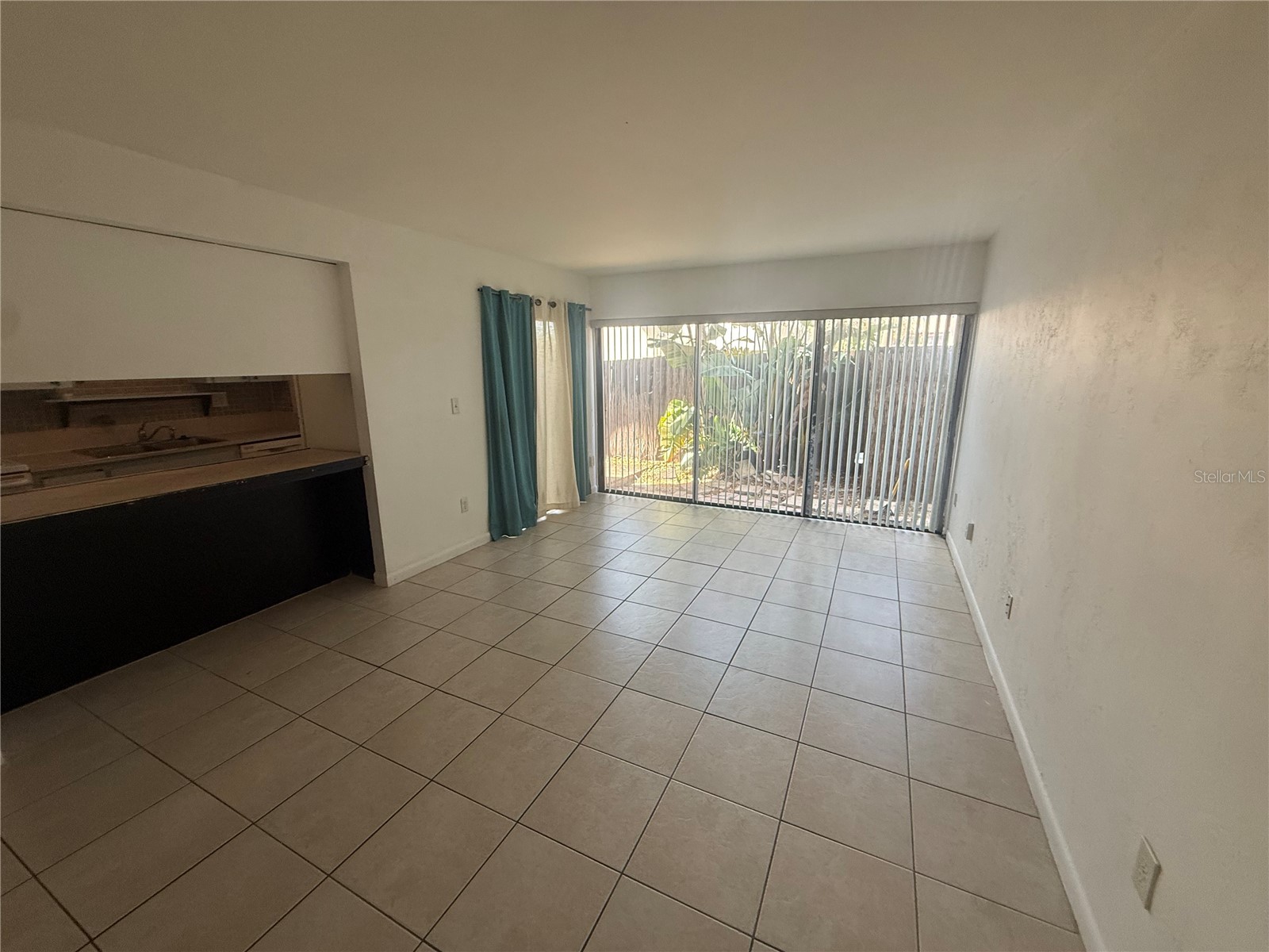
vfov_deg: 85.7
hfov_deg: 102.1
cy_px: 476
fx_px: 513
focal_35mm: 14
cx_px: 634
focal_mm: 2.22
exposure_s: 1/99
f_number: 2.2
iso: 200
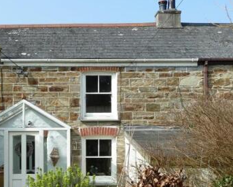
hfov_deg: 31.9
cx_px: 58
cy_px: 135
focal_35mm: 58
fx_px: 400
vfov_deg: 26.0
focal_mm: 5.7
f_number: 4
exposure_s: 1/400
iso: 80
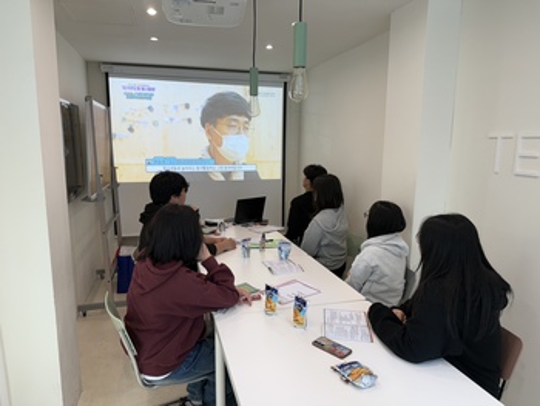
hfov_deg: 71.6
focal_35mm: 24
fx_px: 375
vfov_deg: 56.9
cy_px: 203
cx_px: 270
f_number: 1.78
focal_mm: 6.76
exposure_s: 1/120
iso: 64
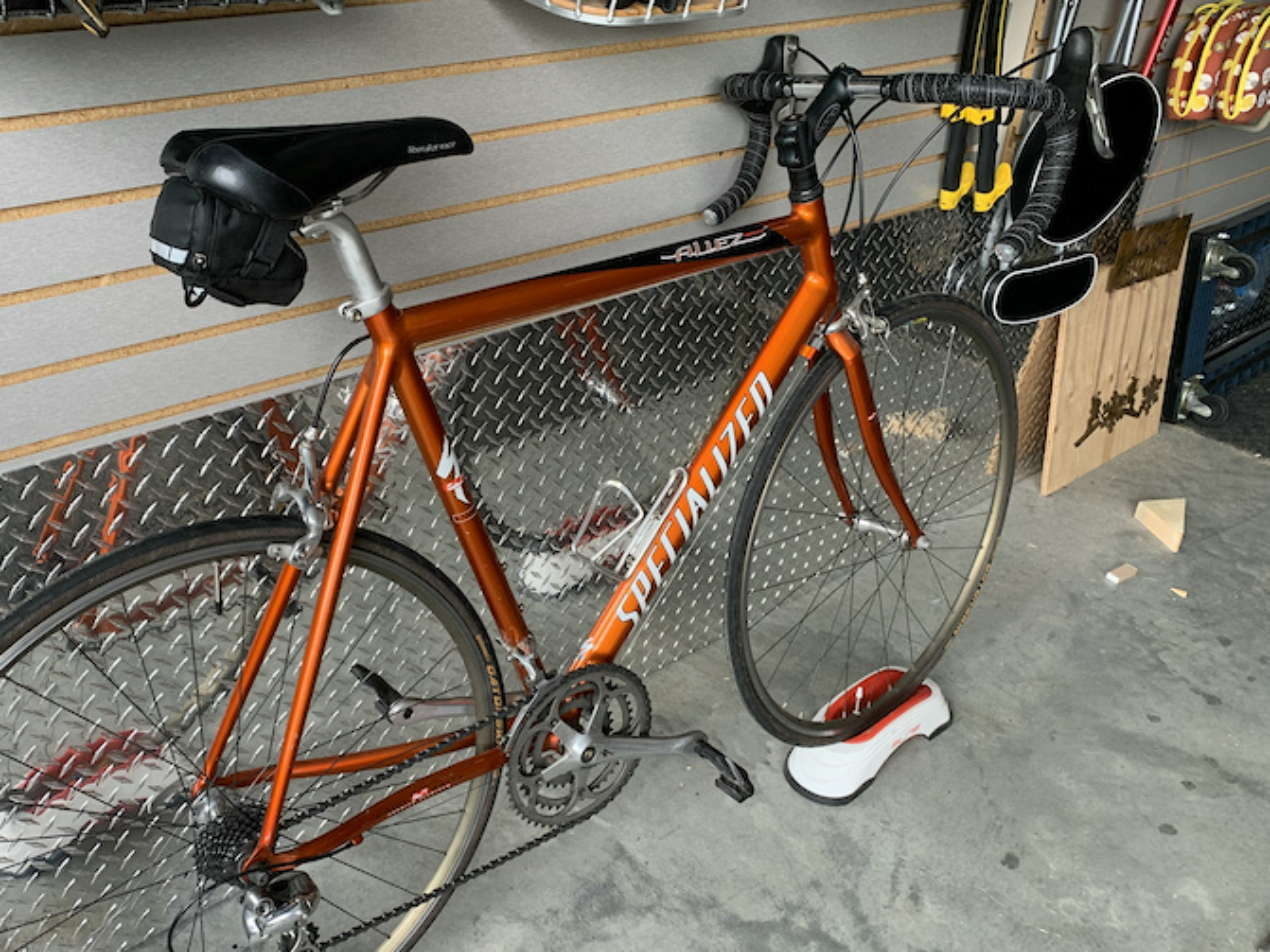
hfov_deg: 58.1
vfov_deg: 45.3
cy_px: 534
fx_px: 1137
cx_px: 549
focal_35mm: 31
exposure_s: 1/122
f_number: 1.8
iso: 50
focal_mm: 4.25
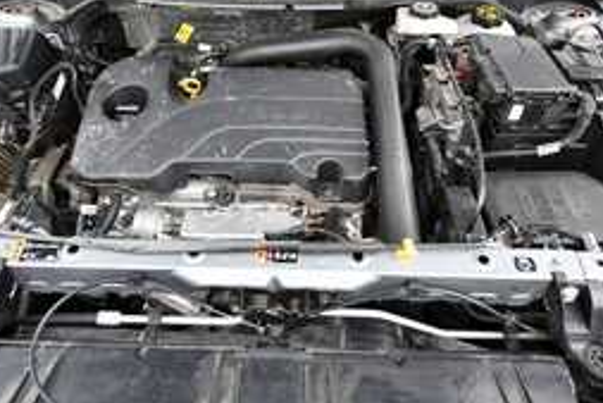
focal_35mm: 30
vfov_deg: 43.0
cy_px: 132
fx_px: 503
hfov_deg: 61.9
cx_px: 286
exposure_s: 1/250
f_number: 5
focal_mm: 13
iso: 400
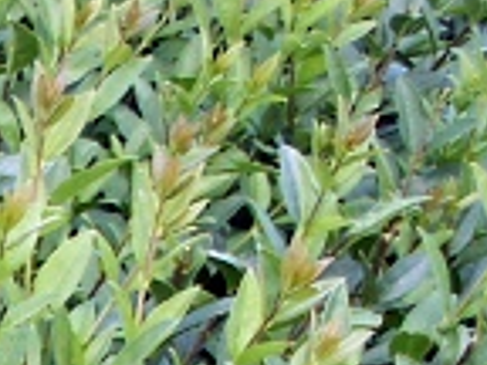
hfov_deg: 9.0
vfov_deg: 7.0
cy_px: 994
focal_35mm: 195
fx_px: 2743
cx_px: -734
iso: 64
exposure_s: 1/180
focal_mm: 7.18
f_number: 3
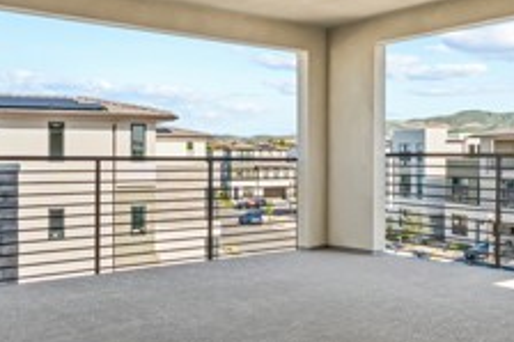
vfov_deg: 33.4
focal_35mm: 40
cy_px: 169
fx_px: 571
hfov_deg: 48.5
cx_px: 248
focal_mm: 14
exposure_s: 1/50
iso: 100
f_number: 6.3
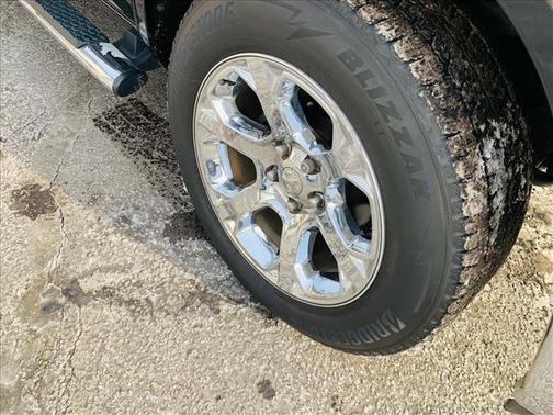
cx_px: 276
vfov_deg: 53.1
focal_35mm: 26
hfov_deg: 67.3
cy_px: 208
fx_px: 415
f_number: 1.8
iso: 25
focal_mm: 4.25
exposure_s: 1/255
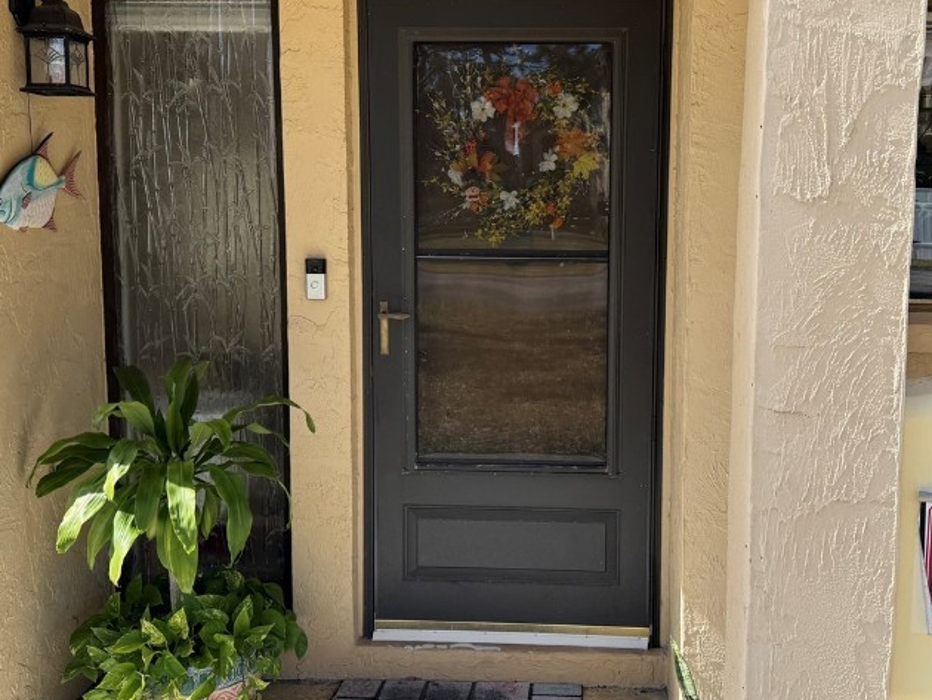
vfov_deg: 36.8
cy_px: 315
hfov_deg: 47.7
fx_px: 1050
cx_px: 543
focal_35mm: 39
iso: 80
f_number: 1.78
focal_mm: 6.76
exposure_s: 1/1026
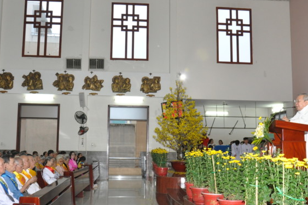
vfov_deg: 32.1
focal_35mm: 42
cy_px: 107
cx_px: 152
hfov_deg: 46.8
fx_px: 356
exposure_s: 1/100
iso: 1600
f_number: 7.1
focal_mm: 21
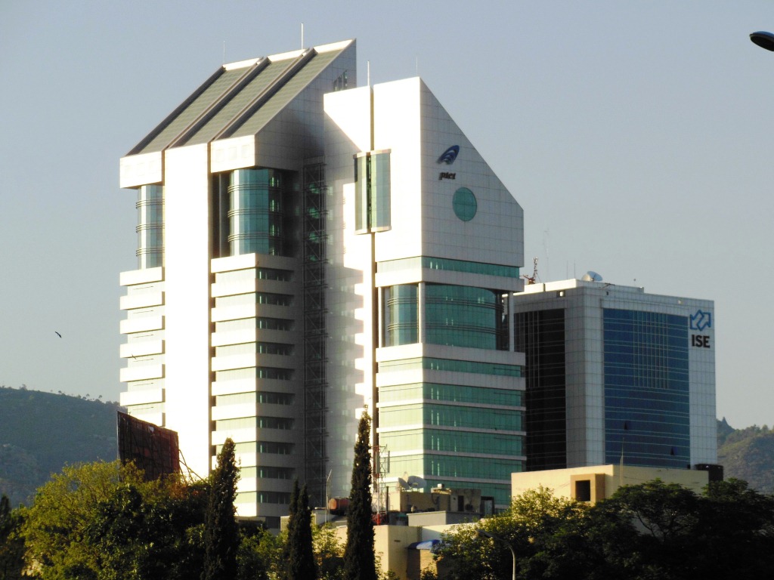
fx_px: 4271
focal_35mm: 191
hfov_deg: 10.4
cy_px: 290
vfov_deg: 7.8
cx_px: 387
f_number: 5.9
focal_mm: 34
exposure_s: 1/640
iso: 125
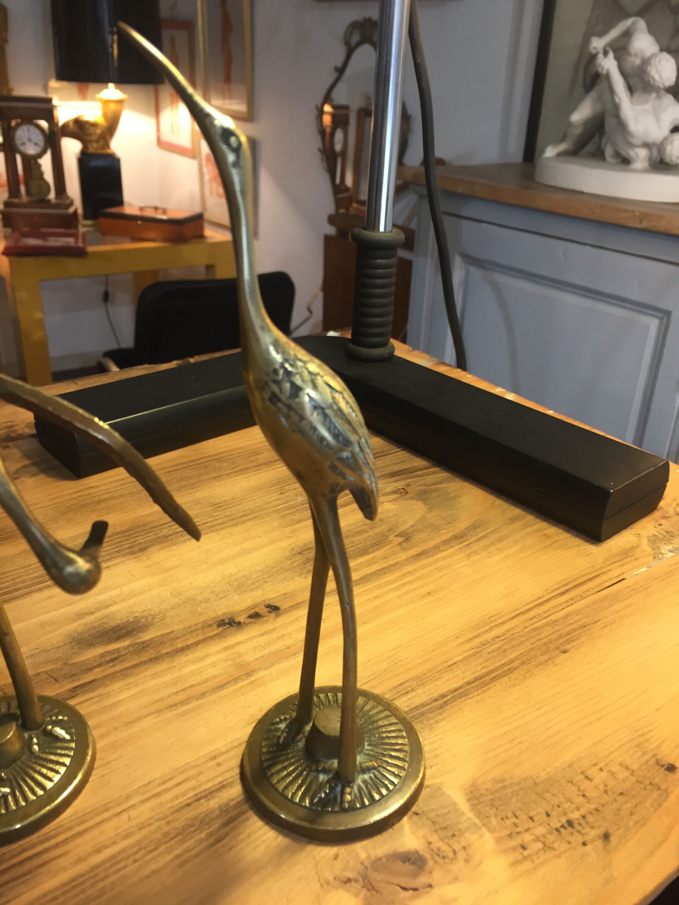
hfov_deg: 48.2
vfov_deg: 61.7
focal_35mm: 29
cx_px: 340
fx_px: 758
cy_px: 452
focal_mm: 4.15
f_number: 2.2
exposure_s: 1/33
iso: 100
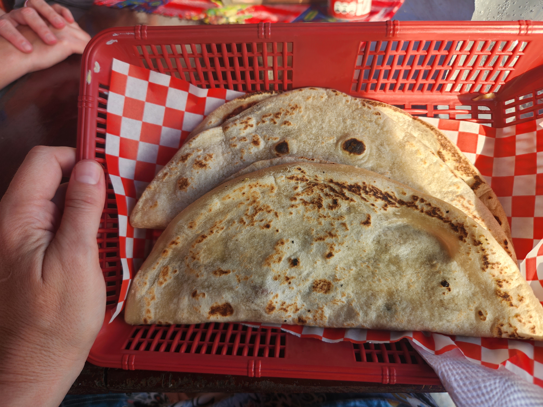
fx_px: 361
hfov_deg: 73.9
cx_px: 272
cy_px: 204
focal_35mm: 23
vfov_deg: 58.9
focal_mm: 5.4
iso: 20
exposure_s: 1/224
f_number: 1.8
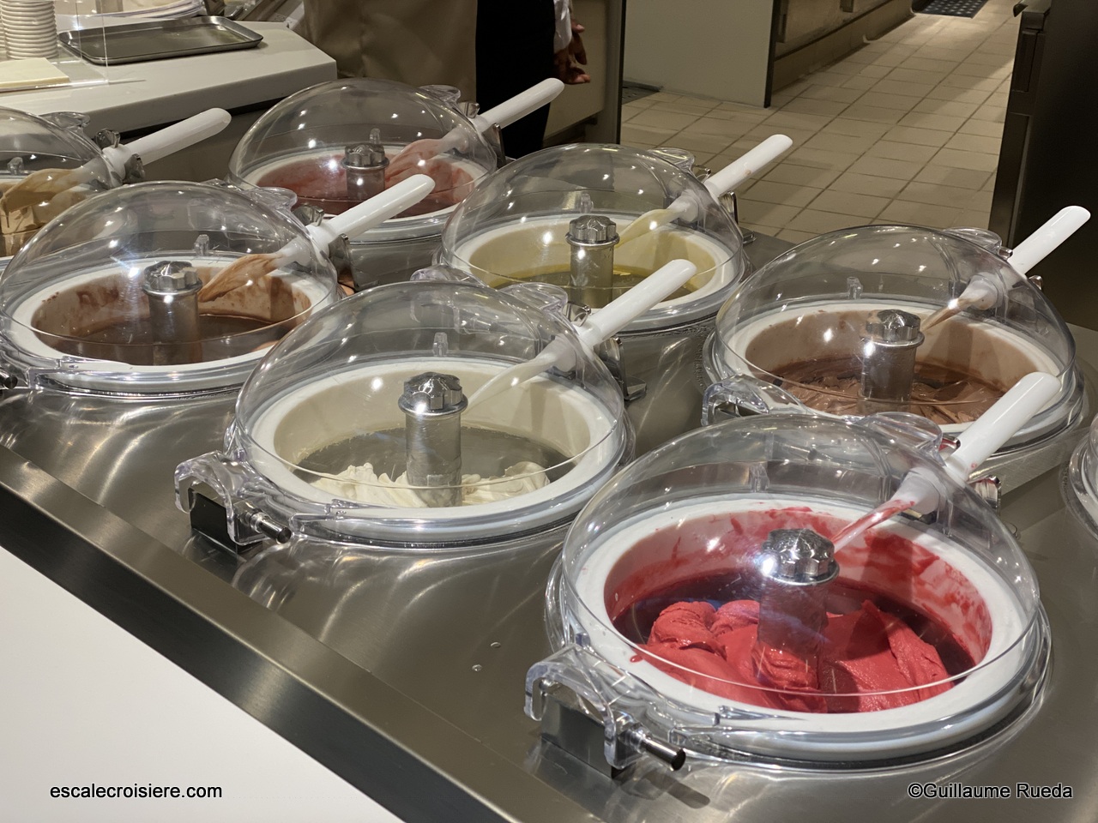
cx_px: 549
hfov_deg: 36.8
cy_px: 412
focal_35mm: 52
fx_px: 1649
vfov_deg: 28.0
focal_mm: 6
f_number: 2
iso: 125
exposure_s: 1/120
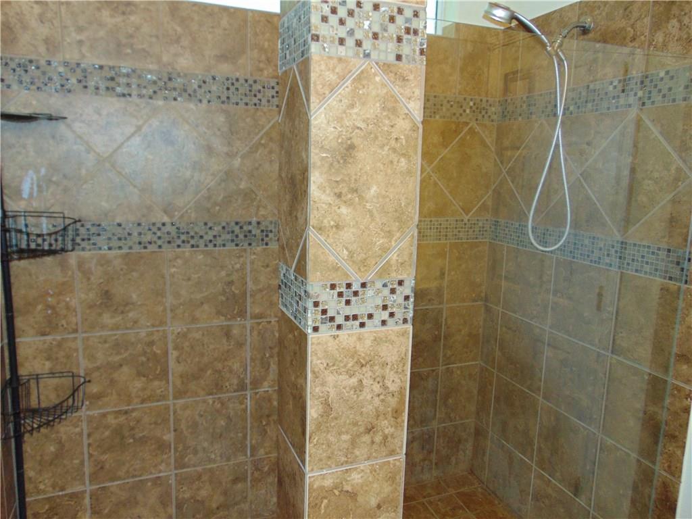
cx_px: 346
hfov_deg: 69.4
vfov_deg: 54.9
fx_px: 500
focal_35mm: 25
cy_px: 260
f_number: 3
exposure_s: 1/30
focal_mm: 4.5
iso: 200
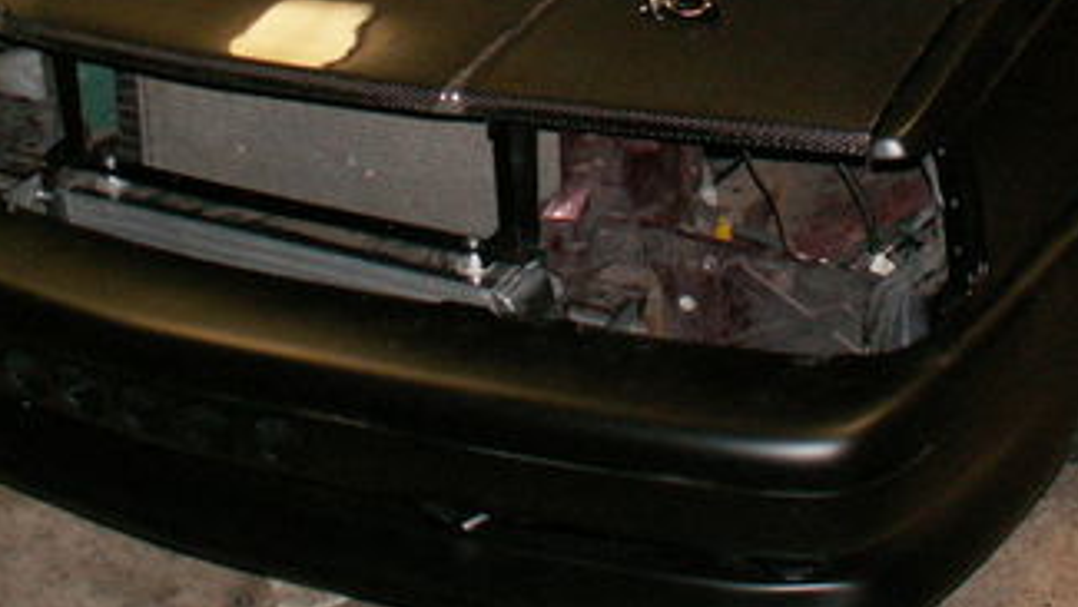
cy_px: -103
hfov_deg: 28.2
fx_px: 2144
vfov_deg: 15.6
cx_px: 627
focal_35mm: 75
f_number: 2.8
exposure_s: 1/40
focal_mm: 5.86
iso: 160
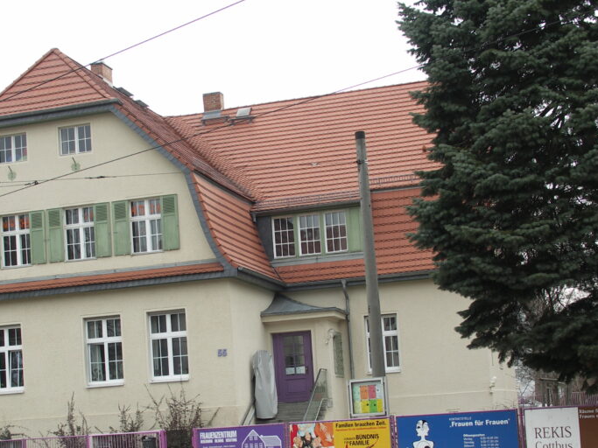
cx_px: 265
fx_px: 1244
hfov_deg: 27.0
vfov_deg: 20.3
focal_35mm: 72
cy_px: 329
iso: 50
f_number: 4.5
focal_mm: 12.5
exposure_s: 1/100
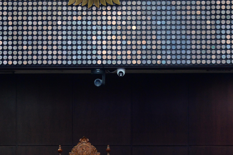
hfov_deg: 9.3
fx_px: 1437
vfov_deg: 6.2
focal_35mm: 222
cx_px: 87
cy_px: 57
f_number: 2.8
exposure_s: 1/100
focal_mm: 100
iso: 2500
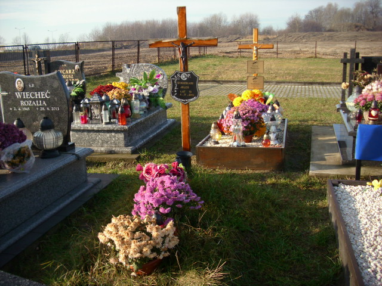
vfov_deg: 38.7
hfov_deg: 50.1
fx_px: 408
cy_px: 143
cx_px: 191
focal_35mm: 37
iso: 50
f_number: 2.8
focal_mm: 6.2
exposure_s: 1/521
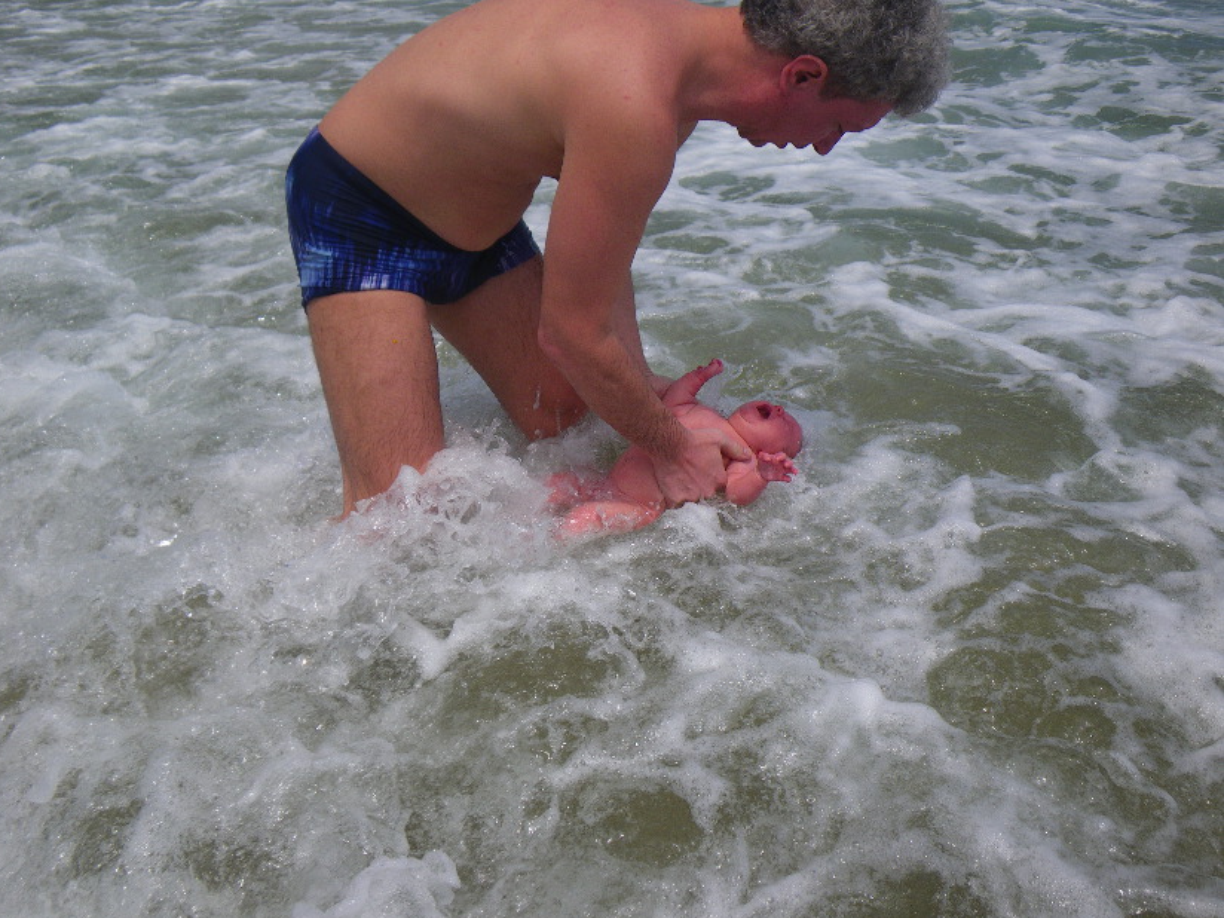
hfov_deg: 61.6
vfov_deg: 48.2
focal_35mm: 29
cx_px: 592
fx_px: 1025
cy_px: 463
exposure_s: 1/1000
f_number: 4.2
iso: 50
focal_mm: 5
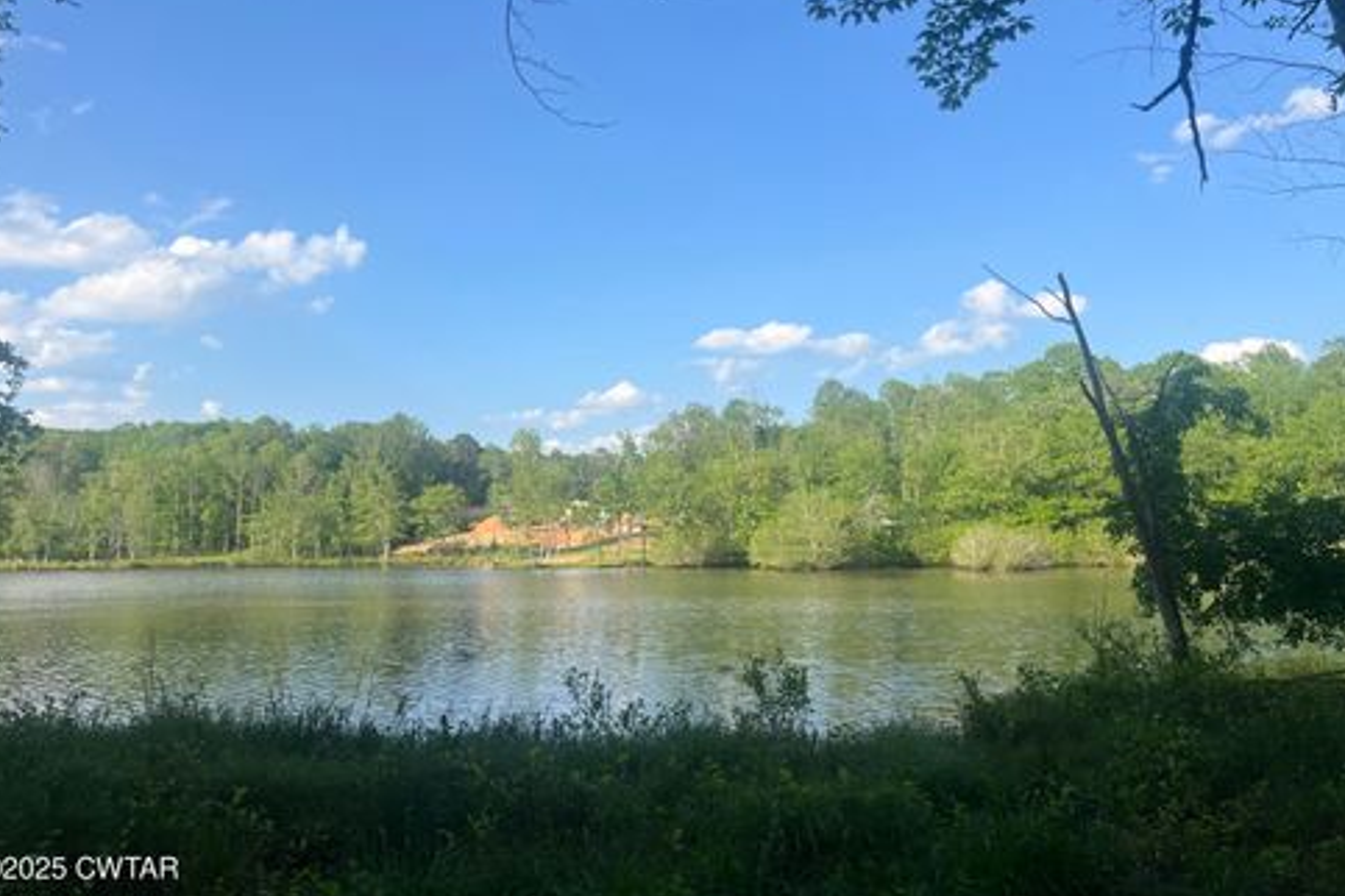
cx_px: 674
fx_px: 1046
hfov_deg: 65.5
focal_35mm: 28
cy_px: 394
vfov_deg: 46.3
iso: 50
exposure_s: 1/3257
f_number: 1.5
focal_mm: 5.7
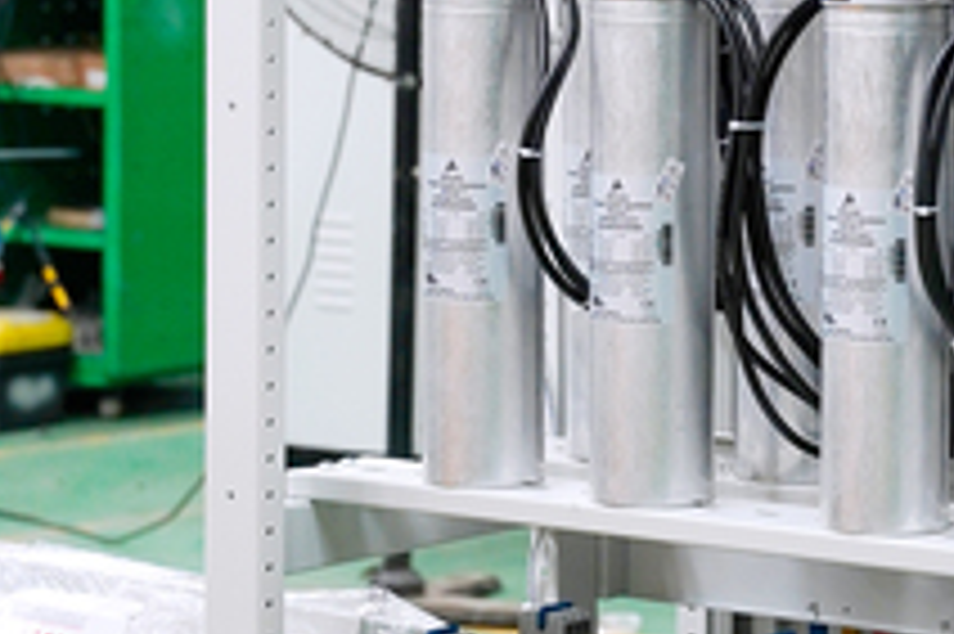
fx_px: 5075
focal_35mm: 192
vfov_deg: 7.1
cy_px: -99
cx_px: 1010
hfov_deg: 10.6
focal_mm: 50.7
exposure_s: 1/60
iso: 800
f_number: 3.5
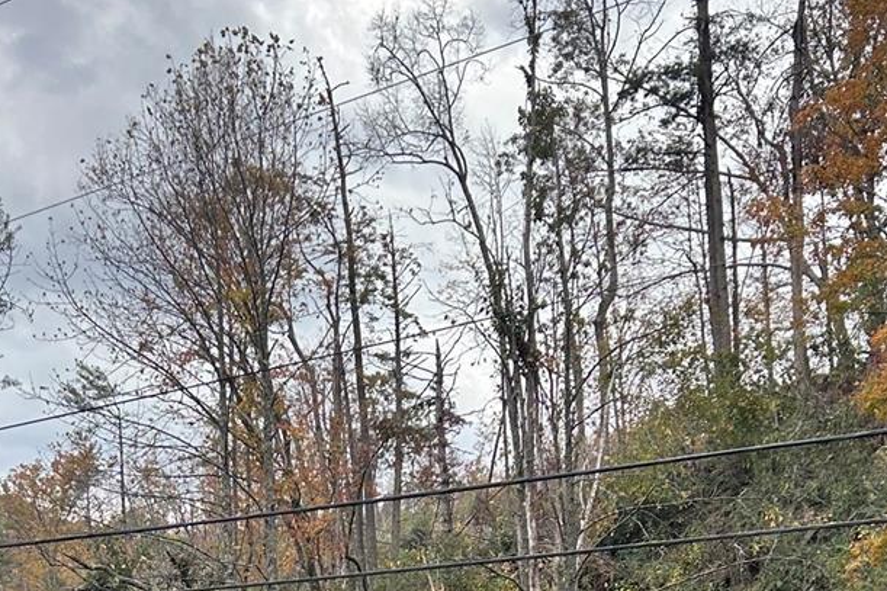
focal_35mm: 68
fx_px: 1675
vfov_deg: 18.4
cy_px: 800
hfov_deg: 29.5
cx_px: 315
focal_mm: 5.7
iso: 50
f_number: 1.5
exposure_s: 1/544
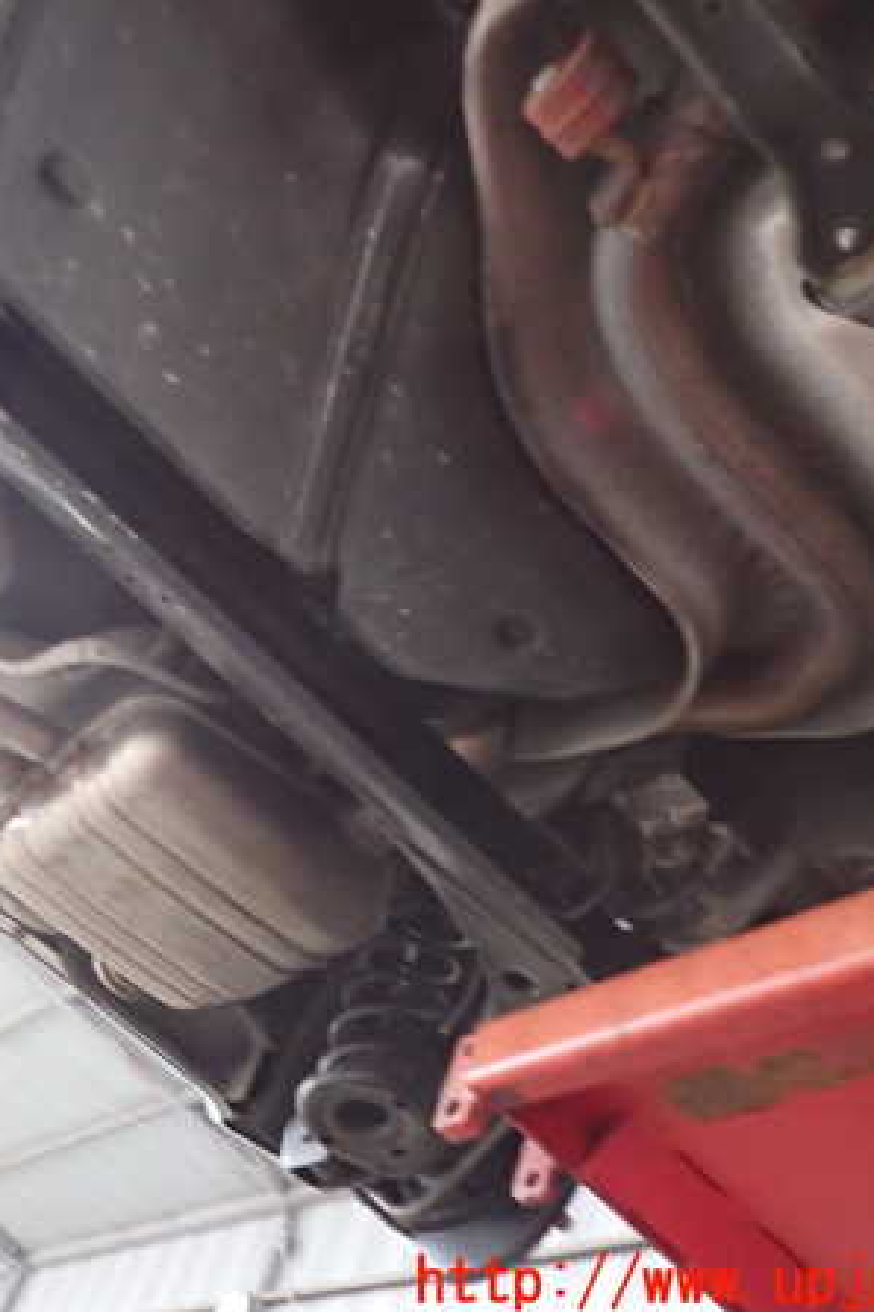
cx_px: 197
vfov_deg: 54.5
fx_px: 1275
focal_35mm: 35
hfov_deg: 36.7
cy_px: 659
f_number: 2
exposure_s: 1/30
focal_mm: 4.5
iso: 500
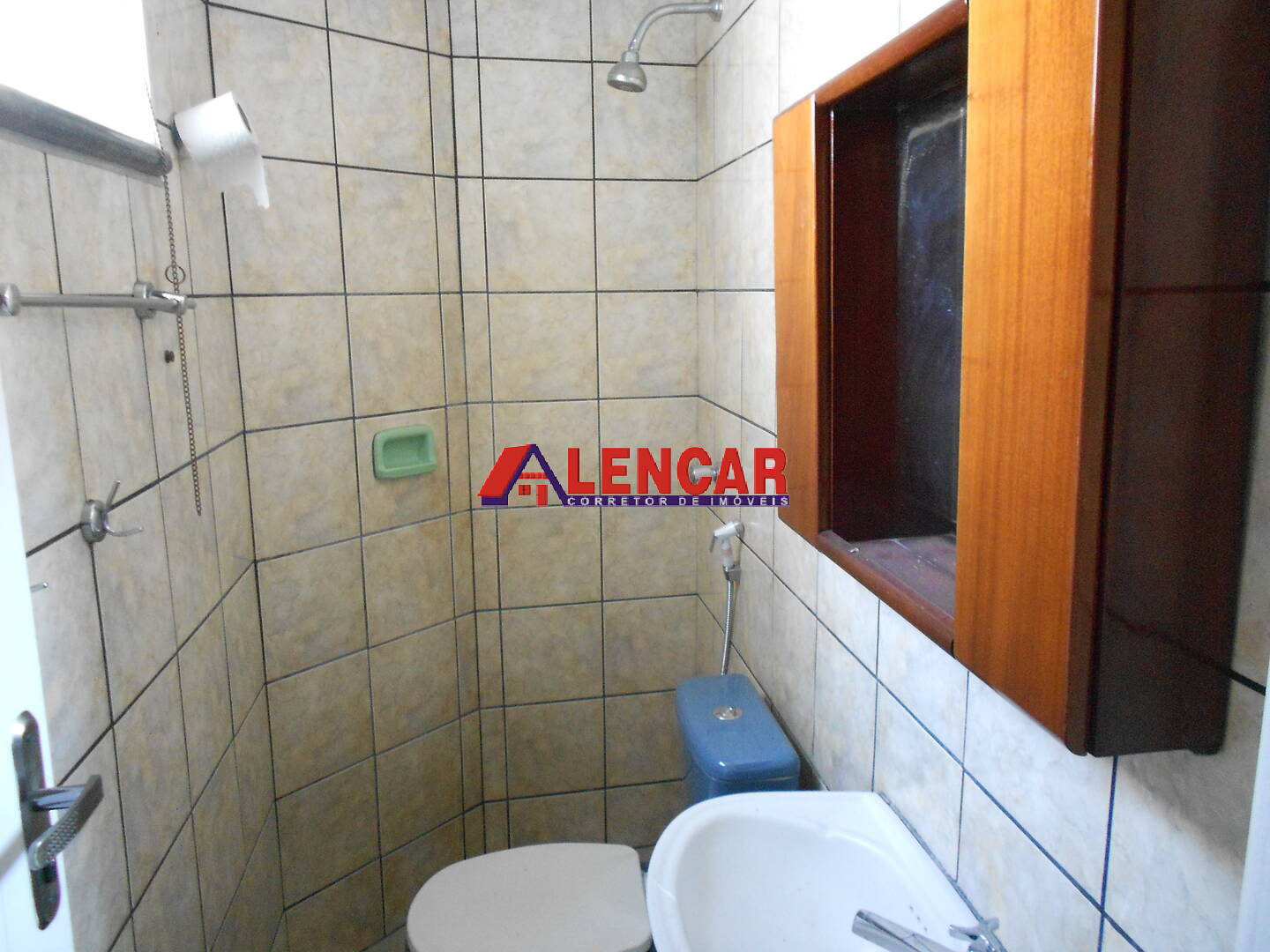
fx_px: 954
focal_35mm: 26
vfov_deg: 53.1
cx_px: 635
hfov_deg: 67.3
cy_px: 476
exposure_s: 1/8
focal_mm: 4.6
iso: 400
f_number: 3.2
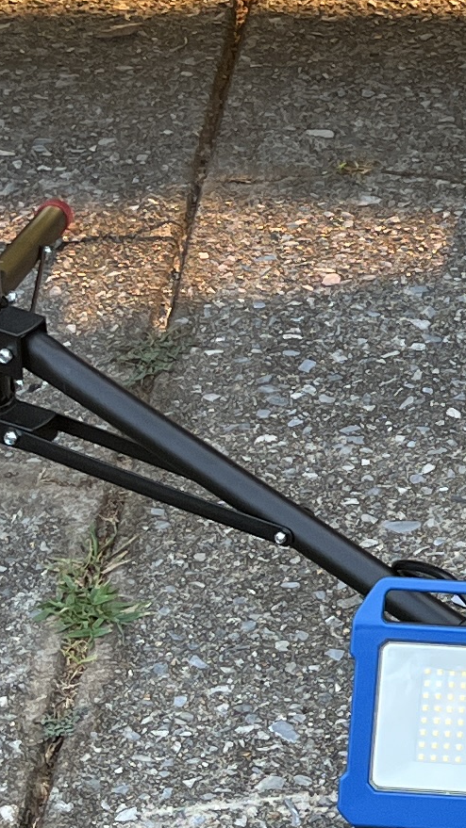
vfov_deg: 16.3
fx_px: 2858
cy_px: 69
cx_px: 824
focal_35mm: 130
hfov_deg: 8.9
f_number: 1.6
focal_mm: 5.1
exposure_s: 1/122
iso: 40
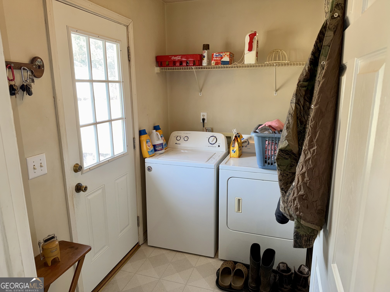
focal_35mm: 24
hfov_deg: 71.6
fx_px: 270
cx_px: 195
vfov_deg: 56.8
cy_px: 146
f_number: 1.78
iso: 50
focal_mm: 6.76
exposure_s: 1/37
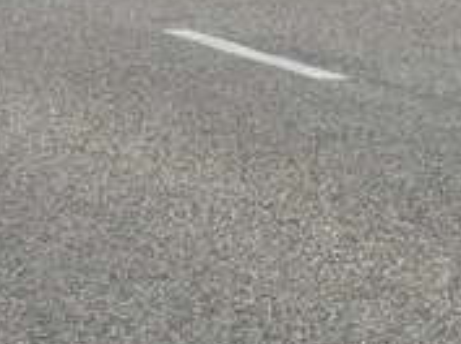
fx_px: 6459
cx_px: -234
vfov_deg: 3.0
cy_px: -52
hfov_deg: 4.1
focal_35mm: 486
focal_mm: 14.4
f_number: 4.5
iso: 250
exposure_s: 1/1300
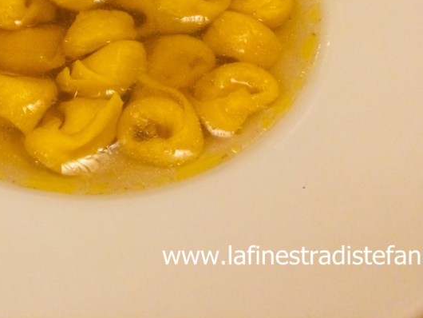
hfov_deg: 32.9
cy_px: 16
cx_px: 59
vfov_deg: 25.1
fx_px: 685
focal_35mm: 56
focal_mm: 4.15
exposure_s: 1/33
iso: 320
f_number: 2.2
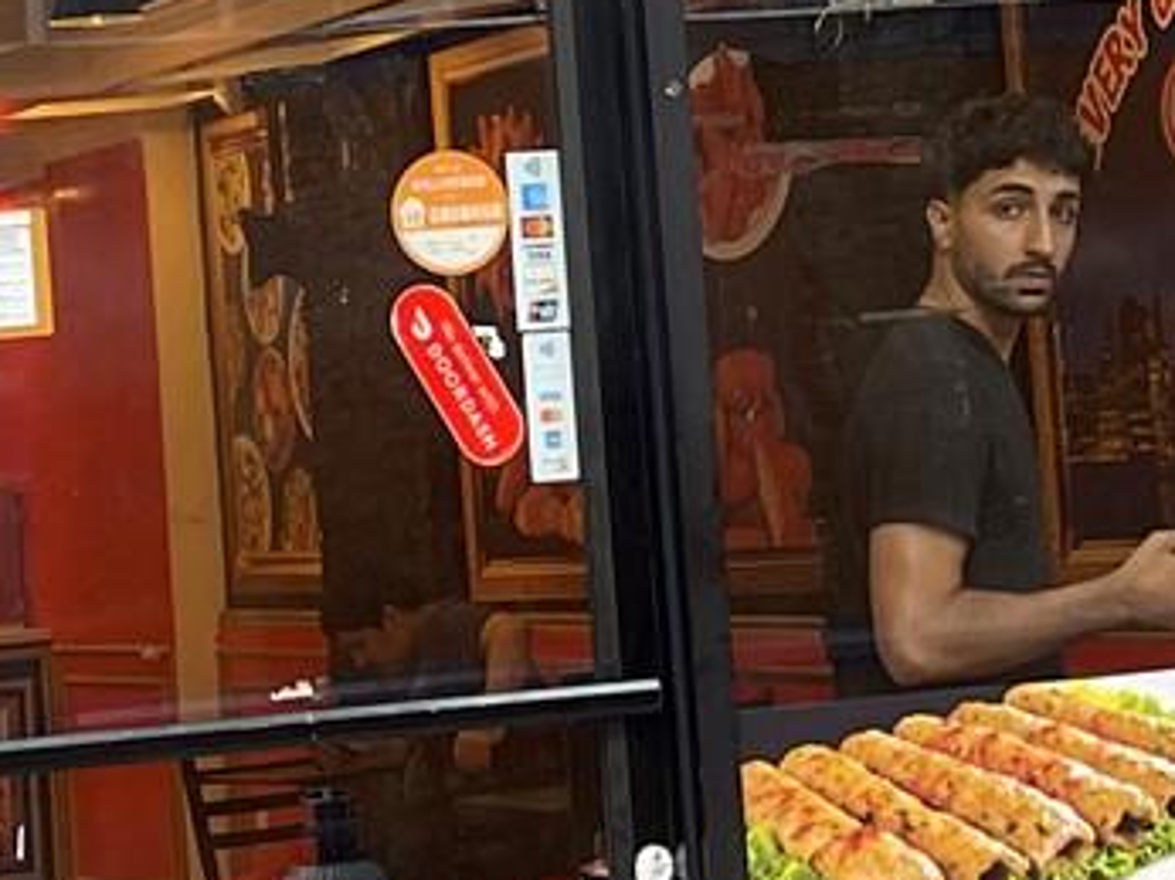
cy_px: -102
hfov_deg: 13.3
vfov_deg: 9.9
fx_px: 5020
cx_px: 812
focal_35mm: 148
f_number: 1.6
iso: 64
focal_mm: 5.1
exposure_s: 1/120
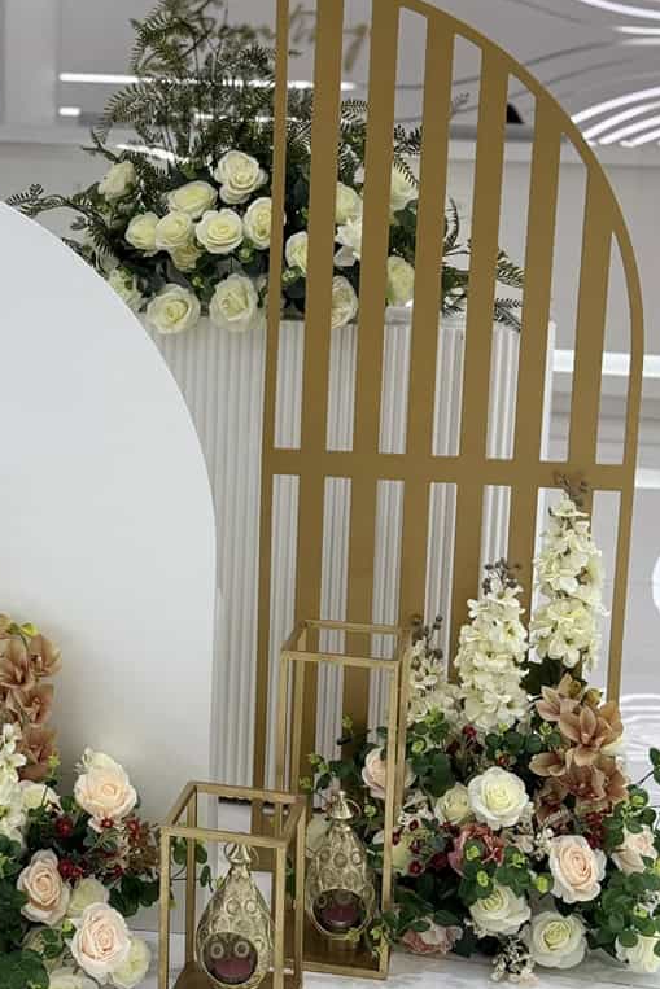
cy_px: 433
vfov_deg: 30.0
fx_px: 1842
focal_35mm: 67
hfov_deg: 20.2
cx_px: 187
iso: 80
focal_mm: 6.8
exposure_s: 1/478
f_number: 1.8
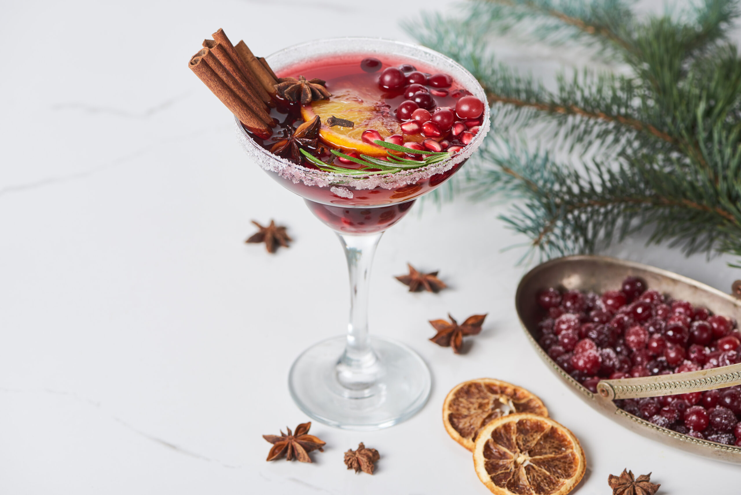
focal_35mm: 105
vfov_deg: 13.1
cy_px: 248
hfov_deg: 19.4
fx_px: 2162
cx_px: 370
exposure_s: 1/160
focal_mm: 105
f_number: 9
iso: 100
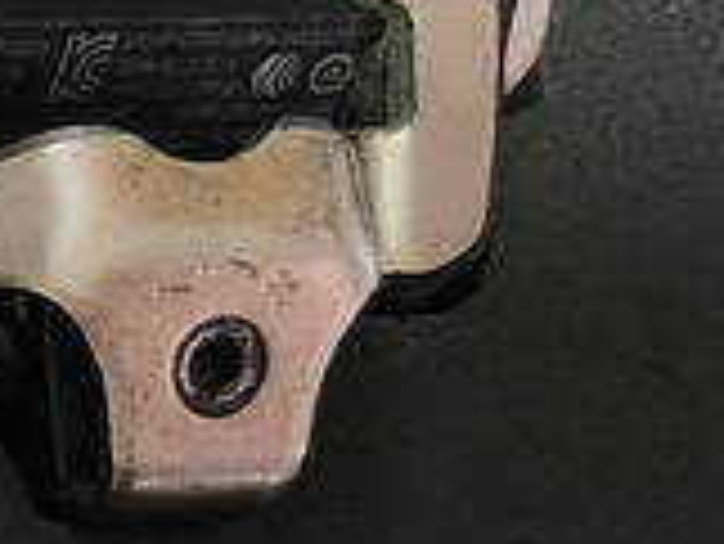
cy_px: 881
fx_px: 2993
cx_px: -1309
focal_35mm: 143
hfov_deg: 10.6
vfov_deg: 10.0
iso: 640
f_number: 1.8
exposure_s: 1/120
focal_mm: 5.4
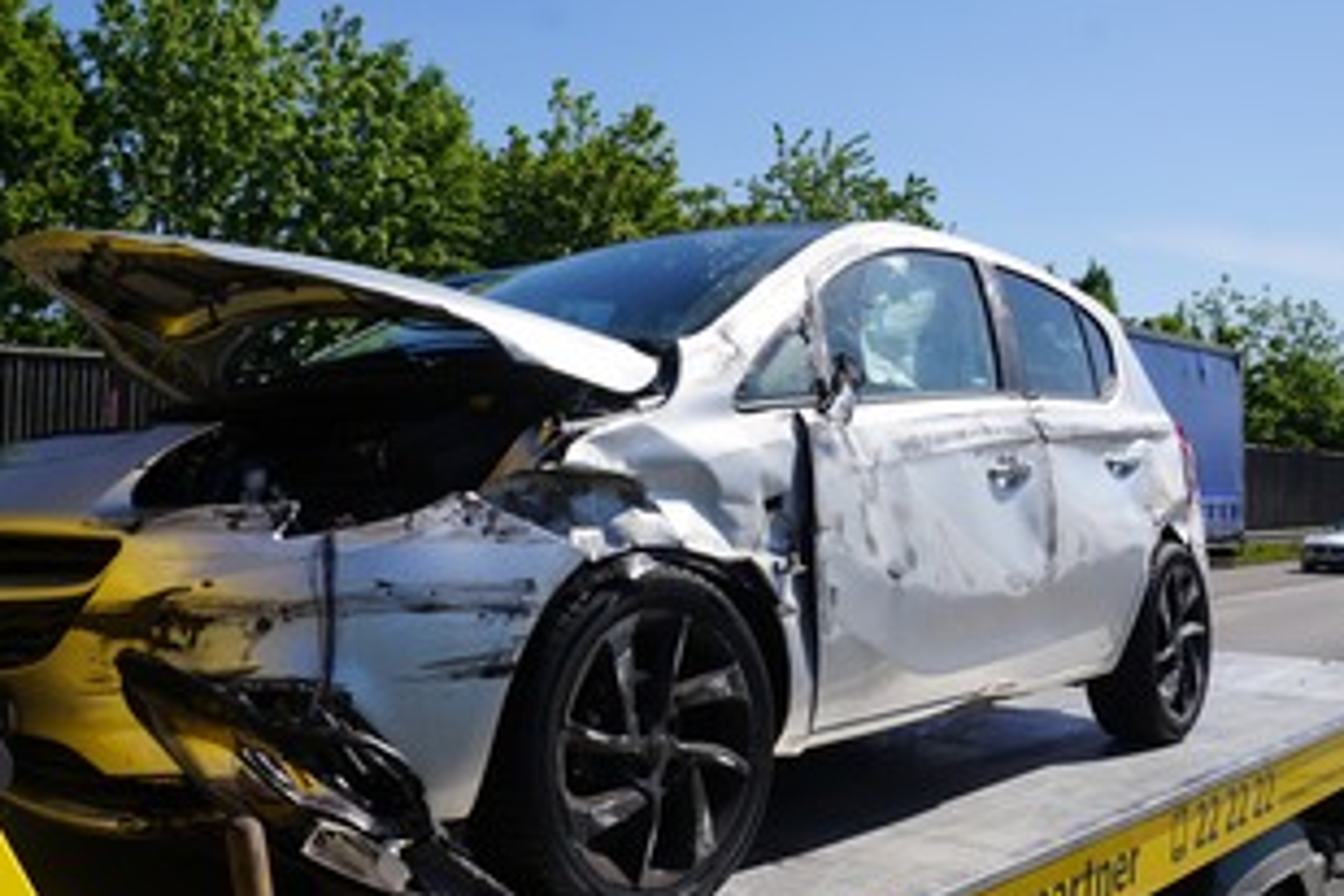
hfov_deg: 53.8
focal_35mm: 35
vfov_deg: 37.8
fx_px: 1307
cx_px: 505
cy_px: 411
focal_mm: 18
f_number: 10
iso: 100
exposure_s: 1/200
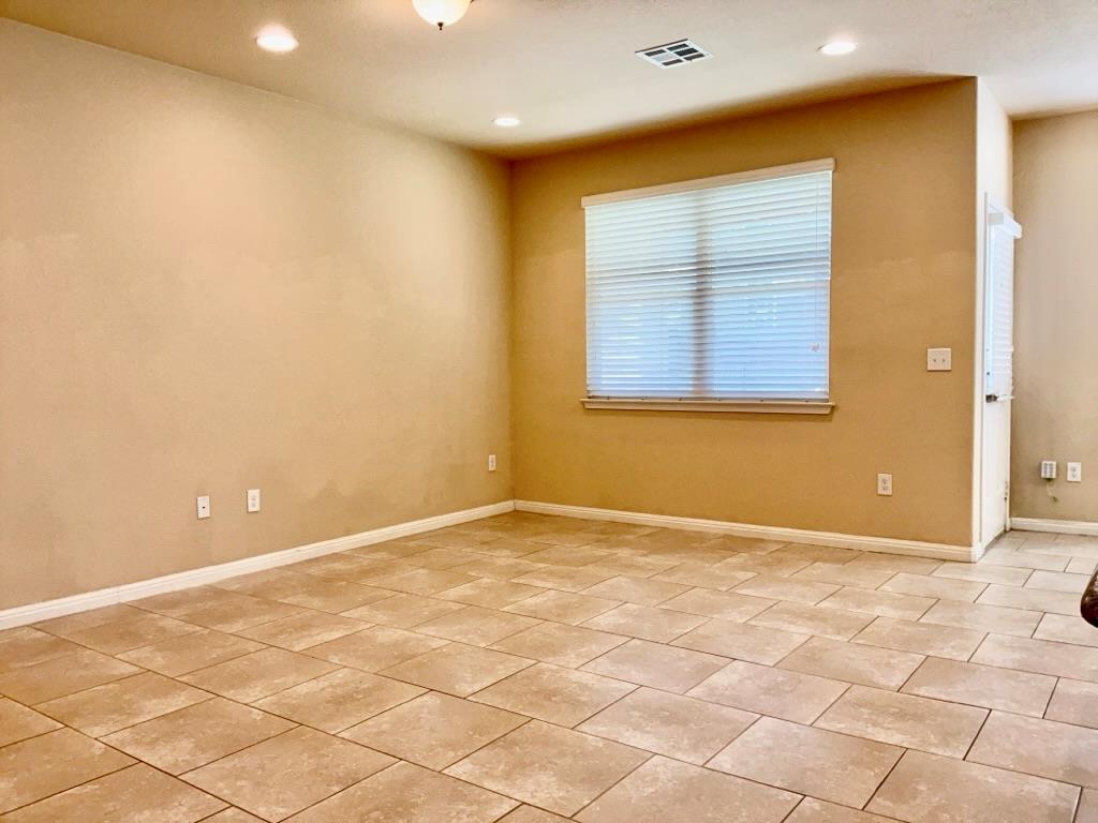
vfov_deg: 51.4
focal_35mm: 27
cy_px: 412
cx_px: 549
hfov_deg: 65.3
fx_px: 856
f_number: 1.8
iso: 40
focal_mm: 3
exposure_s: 1/60
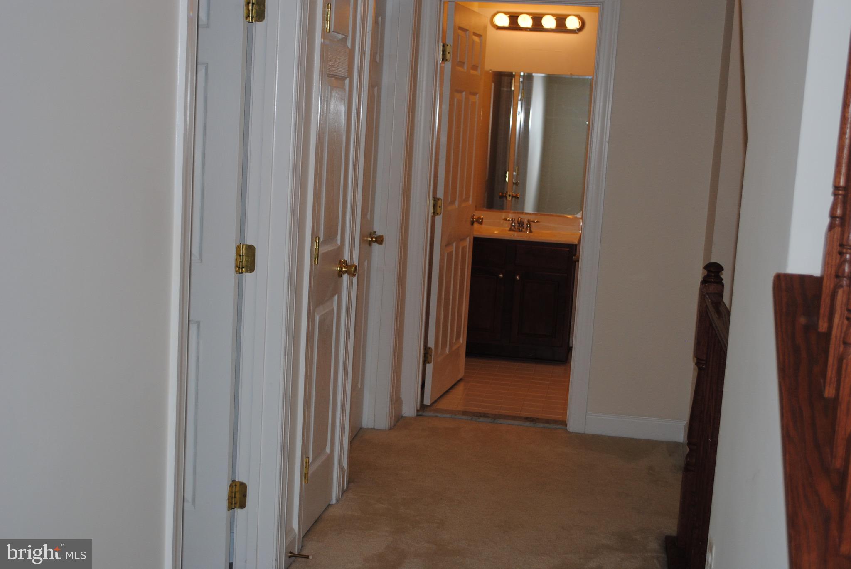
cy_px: 284
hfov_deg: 41.1
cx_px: 426
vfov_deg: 28.1
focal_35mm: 48
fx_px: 1136
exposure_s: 1/60
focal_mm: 32
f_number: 4.8
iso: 200
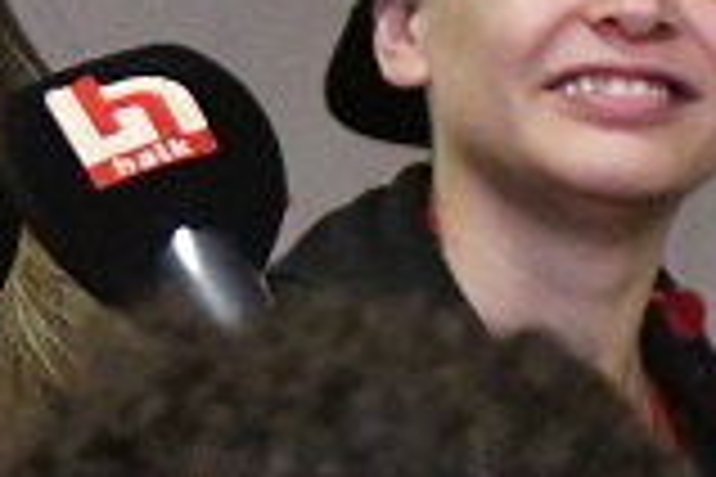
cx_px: -378
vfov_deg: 3.5
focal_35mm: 397
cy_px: -202
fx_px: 7895
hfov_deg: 5.1
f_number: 3.2
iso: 8000
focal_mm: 70
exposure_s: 1/500
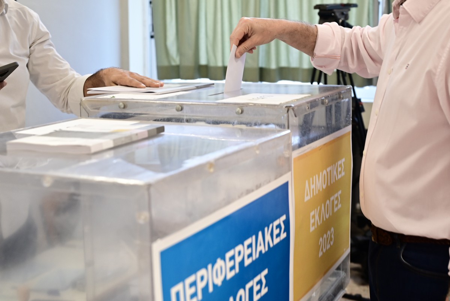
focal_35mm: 49
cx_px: 225
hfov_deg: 40.3
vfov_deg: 27.5
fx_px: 613
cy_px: 150
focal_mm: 49
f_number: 4
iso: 1000
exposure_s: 1/160
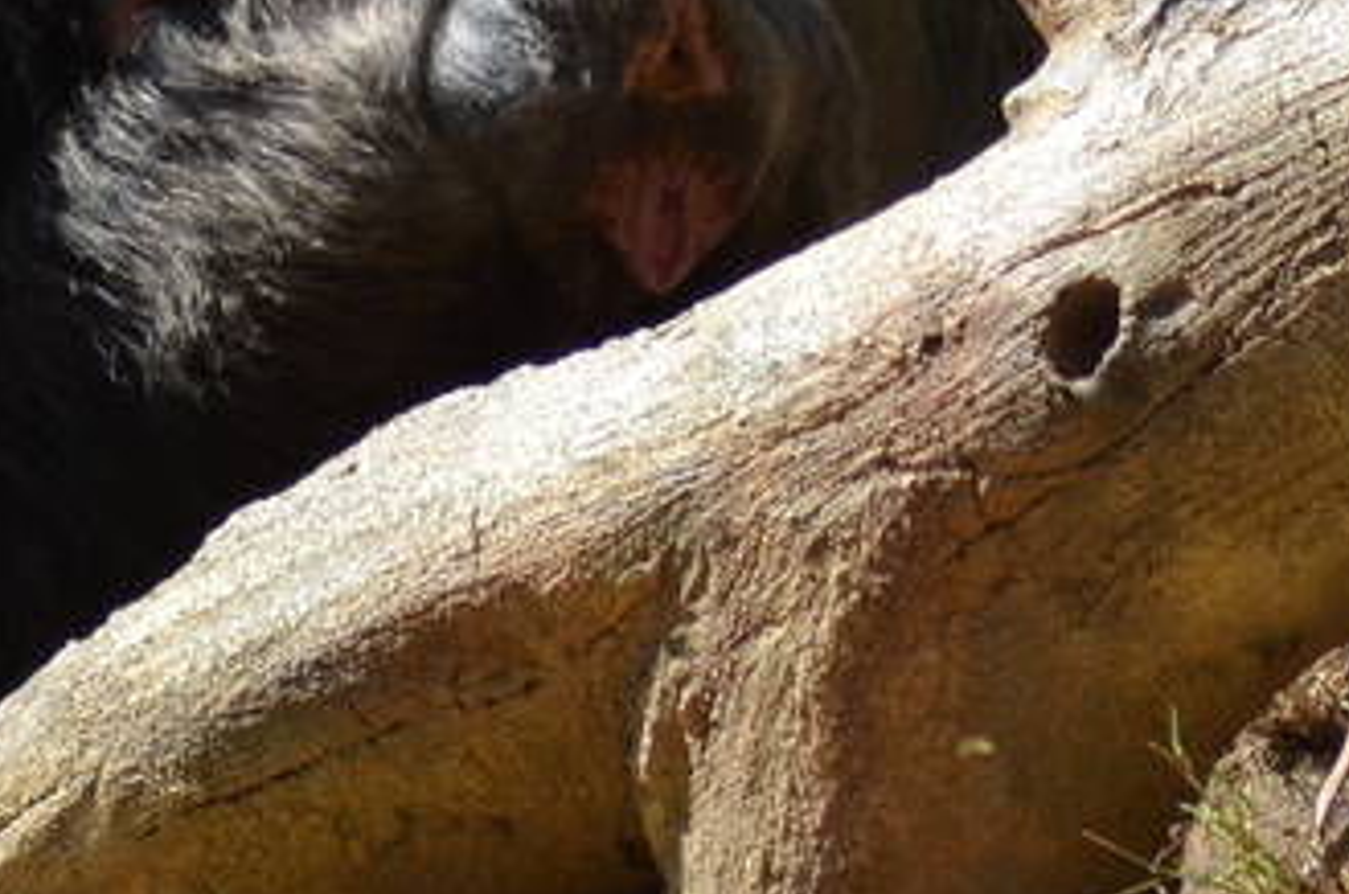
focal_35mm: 984
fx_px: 36817
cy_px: -103
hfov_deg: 2.1
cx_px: -295
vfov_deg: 1.4
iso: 400
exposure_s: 1/1250
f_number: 5
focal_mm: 135
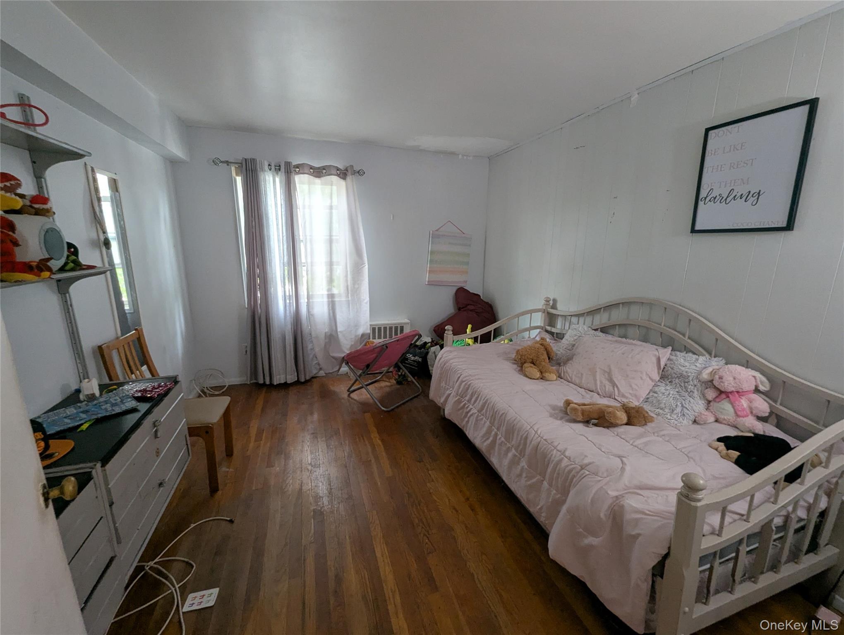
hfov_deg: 106.1
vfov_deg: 90.1
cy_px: 318
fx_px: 317
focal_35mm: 13
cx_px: 422
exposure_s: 1/30
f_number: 2.2
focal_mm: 1.95
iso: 149
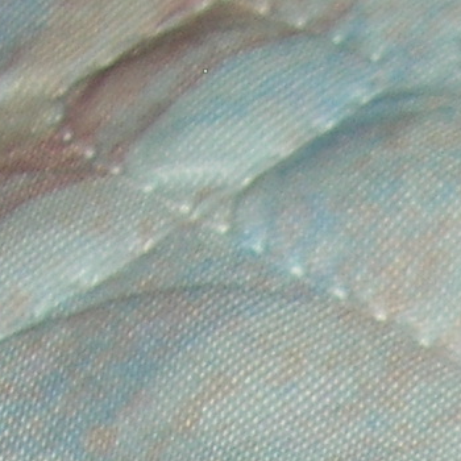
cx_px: 897
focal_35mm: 260
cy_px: 1096
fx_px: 3917
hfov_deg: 6.5
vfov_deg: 6.4
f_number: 3.1
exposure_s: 1/60.1
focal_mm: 7.5
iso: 50
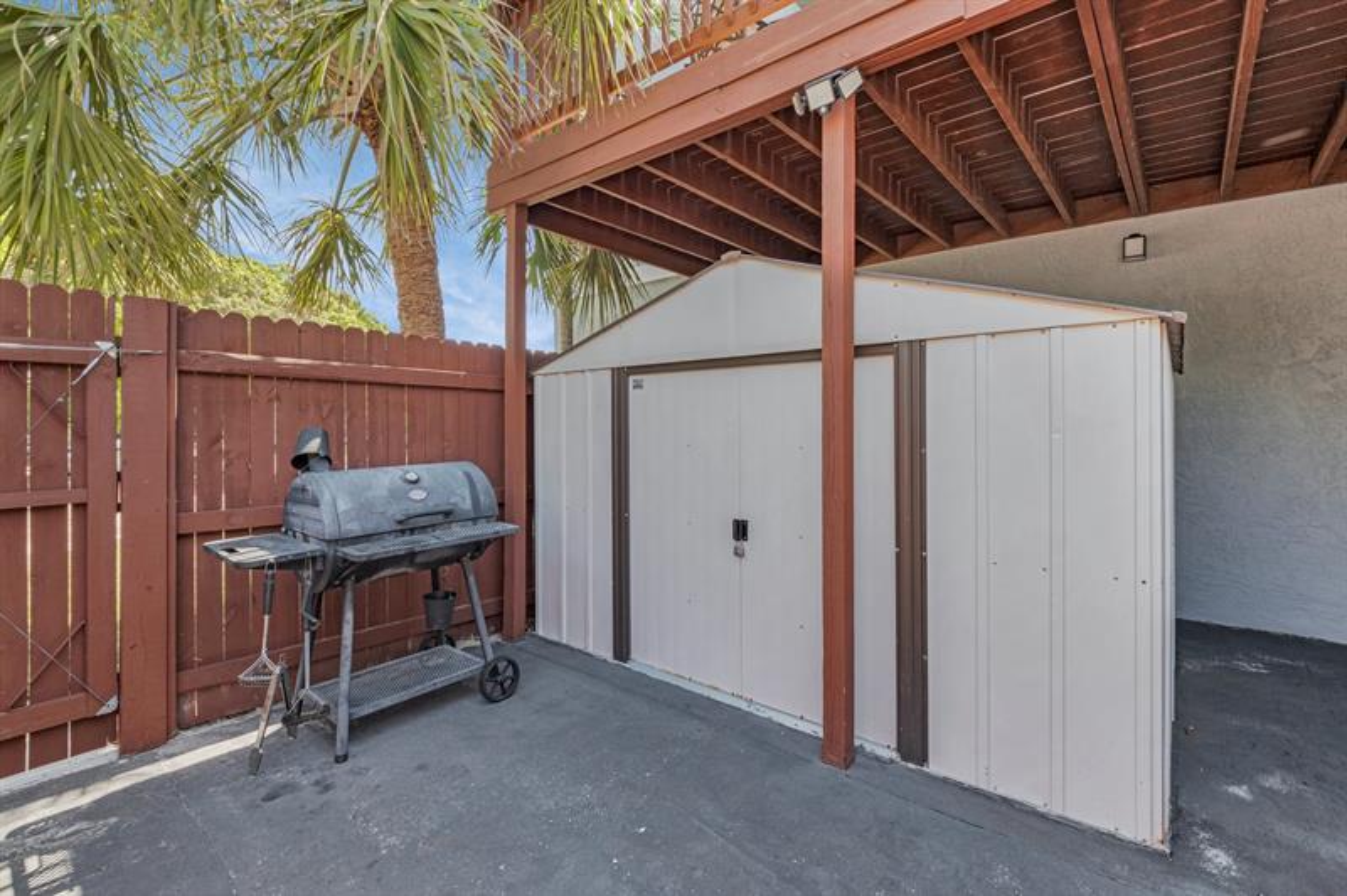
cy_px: 448
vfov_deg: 77.2
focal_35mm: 15
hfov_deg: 100.4
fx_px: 561
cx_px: 674
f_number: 8
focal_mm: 10
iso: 640
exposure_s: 1/60
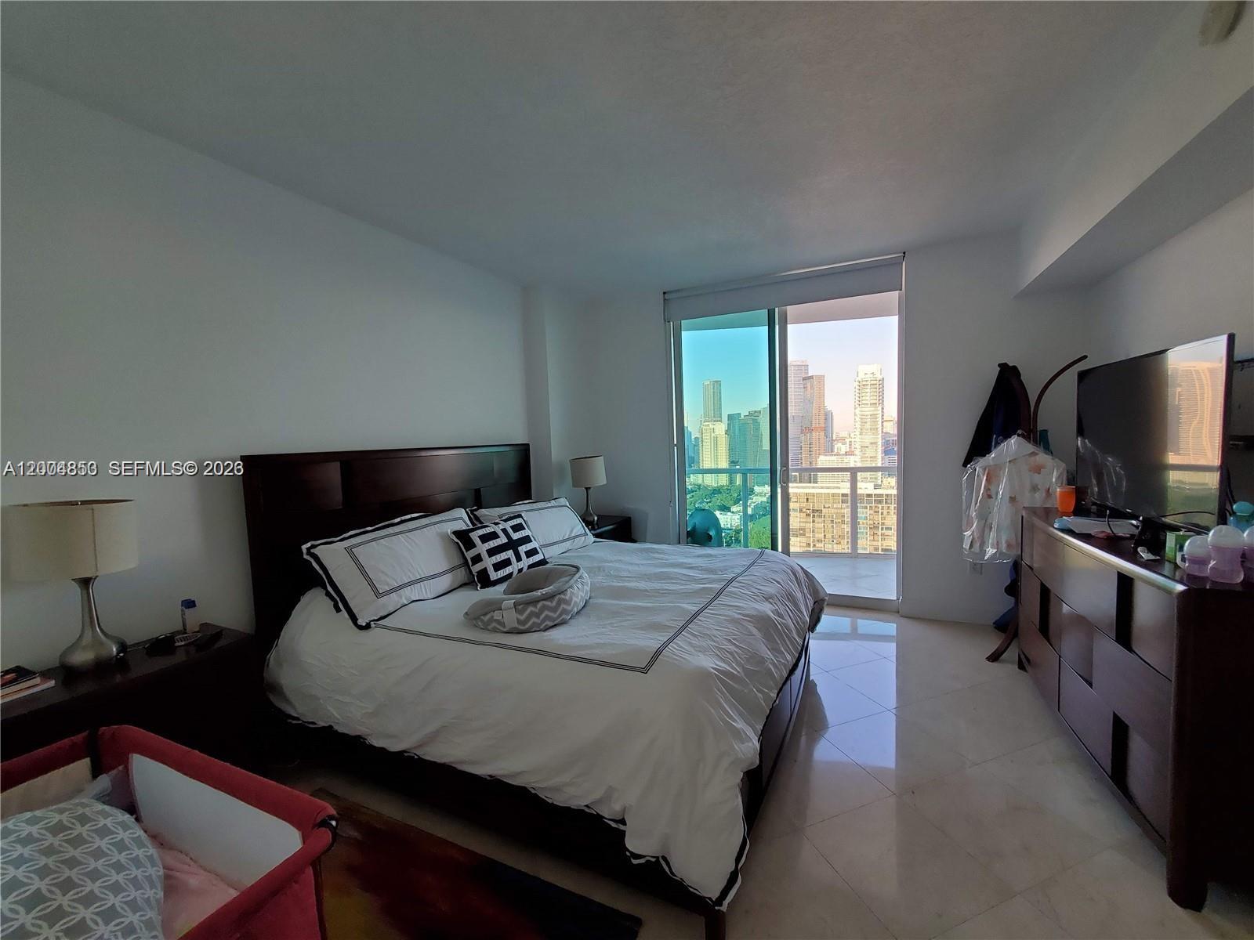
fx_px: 471
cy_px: 470
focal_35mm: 13
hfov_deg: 106.2
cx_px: 627
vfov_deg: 89.9
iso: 100
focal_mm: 1.8
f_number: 2.2
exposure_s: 1/119
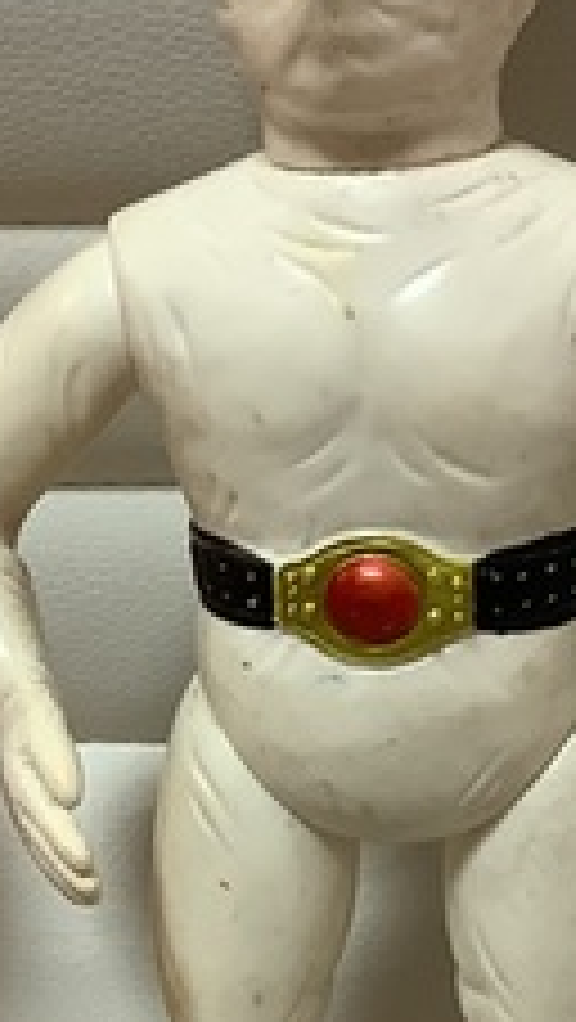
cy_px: 693
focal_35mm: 107
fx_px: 2900
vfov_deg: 19.9
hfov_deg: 11.3
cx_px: 194
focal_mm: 3.3
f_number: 2.4
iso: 125
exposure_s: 1/50
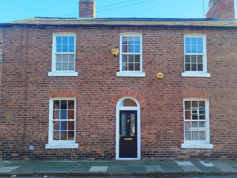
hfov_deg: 58.2
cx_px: 132
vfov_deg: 45.3
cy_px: 103
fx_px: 212
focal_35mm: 31
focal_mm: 5.31
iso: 50
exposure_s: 1/215
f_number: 1.7
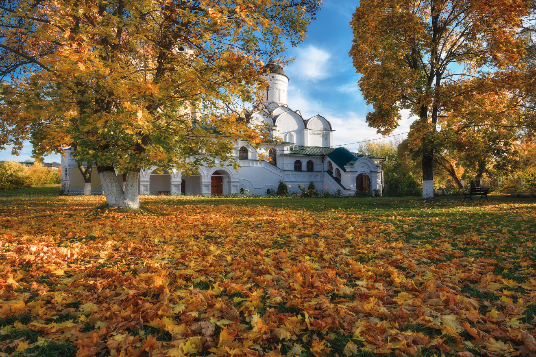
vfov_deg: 70.4
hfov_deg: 93.2
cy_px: 188
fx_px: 253
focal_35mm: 17
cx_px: 255
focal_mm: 16
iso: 100
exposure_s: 1/125
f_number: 9
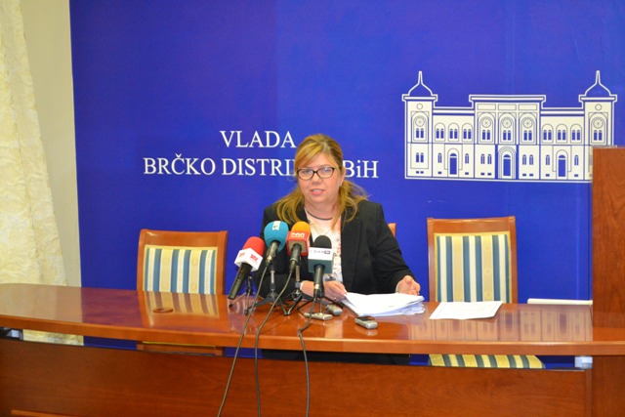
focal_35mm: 82
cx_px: 312
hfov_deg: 24.6
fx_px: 1433
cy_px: 208
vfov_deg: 16.6
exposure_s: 1/60
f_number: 5.6
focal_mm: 55
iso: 2500
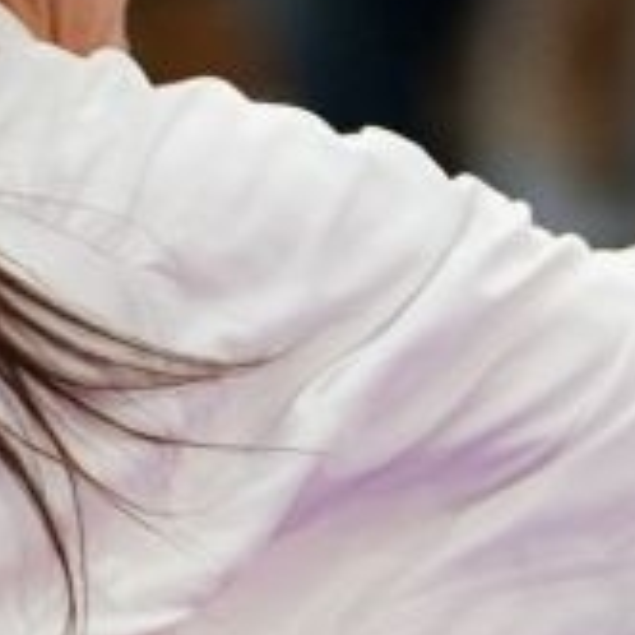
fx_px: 32086
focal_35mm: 1546
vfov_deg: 1.1
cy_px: 765
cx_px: 712
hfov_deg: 1.1
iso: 2000
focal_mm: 168
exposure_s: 1/1000
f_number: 2.8
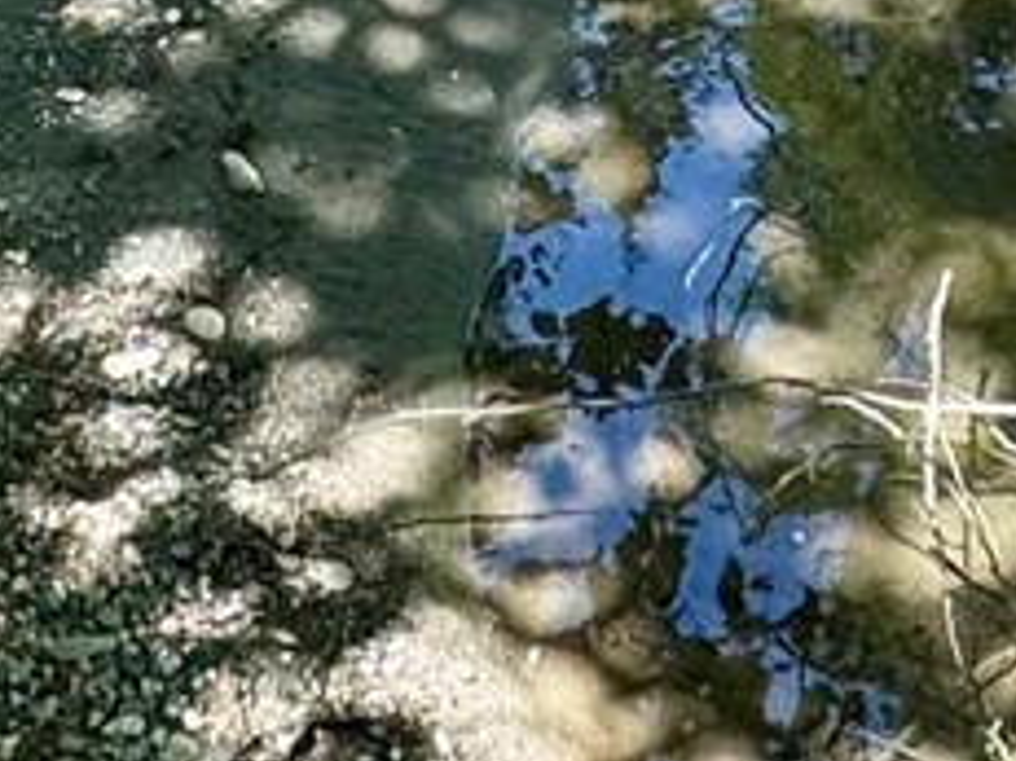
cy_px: -1174
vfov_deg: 11.8
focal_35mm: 97
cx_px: 669
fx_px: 2846
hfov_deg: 20.2
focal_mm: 2.22
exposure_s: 1/306
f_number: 2.2
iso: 40
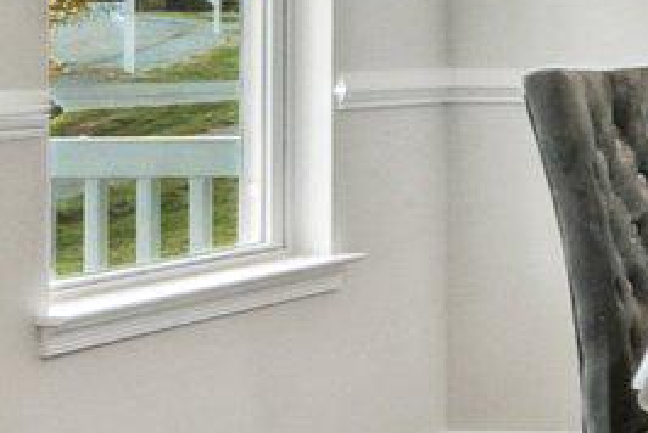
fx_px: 2216
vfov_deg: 11.1
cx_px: 1754
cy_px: 72
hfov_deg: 11.8
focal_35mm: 123
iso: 640
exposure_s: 1/20
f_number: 7.1
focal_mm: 16
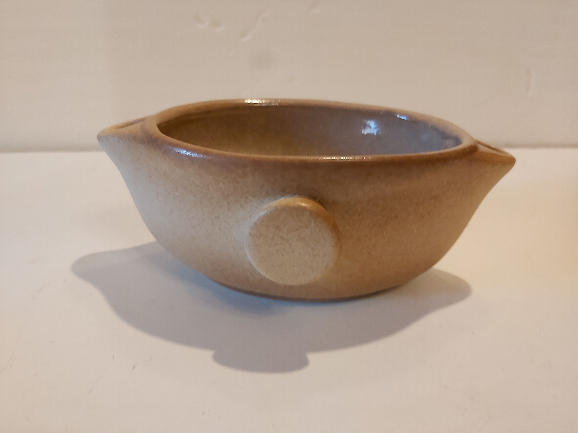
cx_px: 289
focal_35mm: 26
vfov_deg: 53.1
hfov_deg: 67.3
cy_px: 216
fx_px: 434
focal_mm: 3.92
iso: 250
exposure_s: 1/33
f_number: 1.7
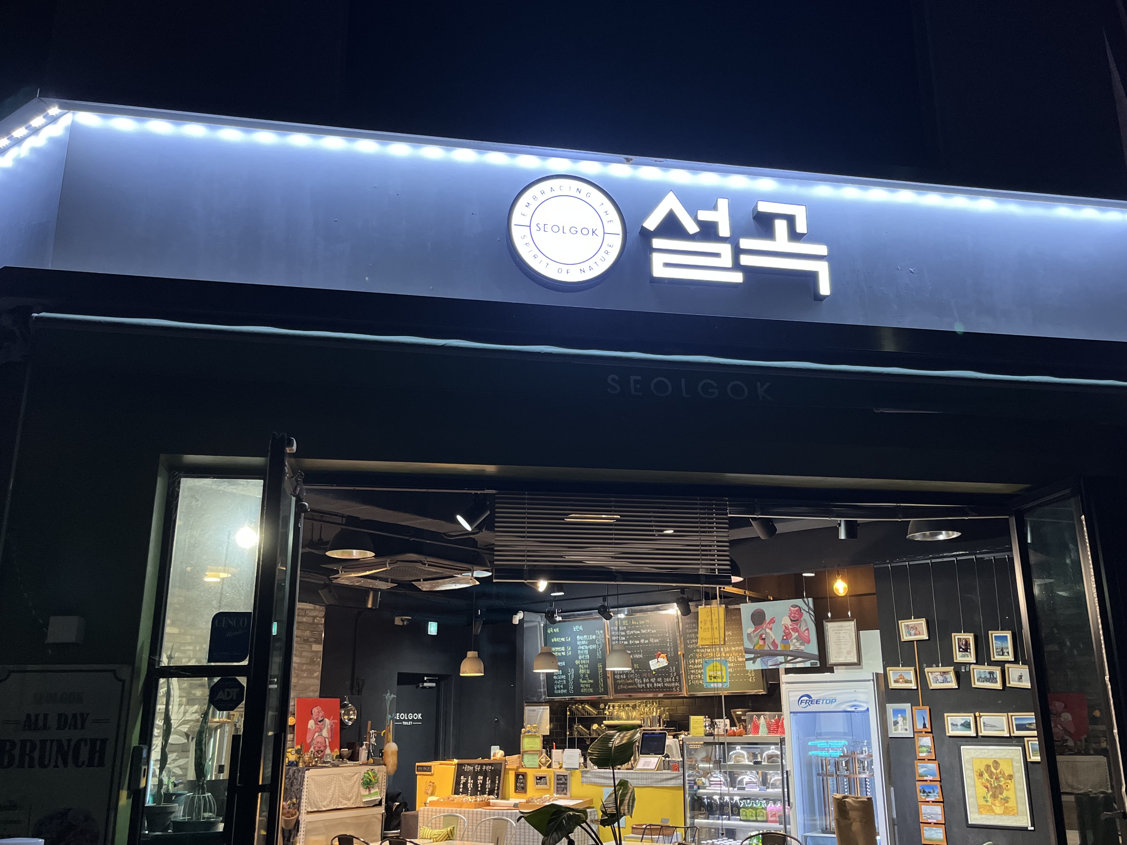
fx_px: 1009
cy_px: 434
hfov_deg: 58.3
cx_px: 604
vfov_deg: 45.4
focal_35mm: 31
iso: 125
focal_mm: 5.1
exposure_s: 1/60
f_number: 1.6
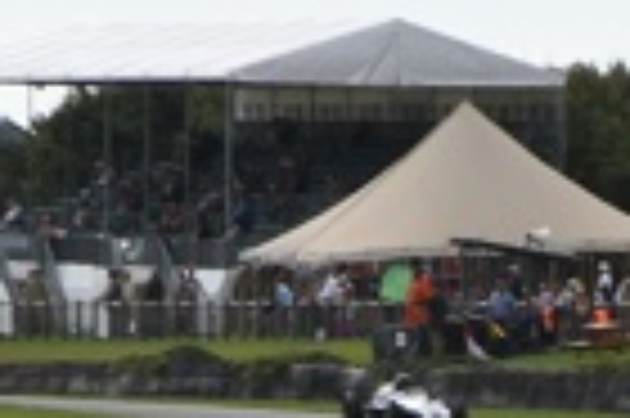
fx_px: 15711
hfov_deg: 2.3
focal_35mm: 899
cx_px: 567
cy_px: 1112
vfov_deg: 1.5
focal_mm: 105
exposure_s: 1/640
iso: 200
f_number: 8
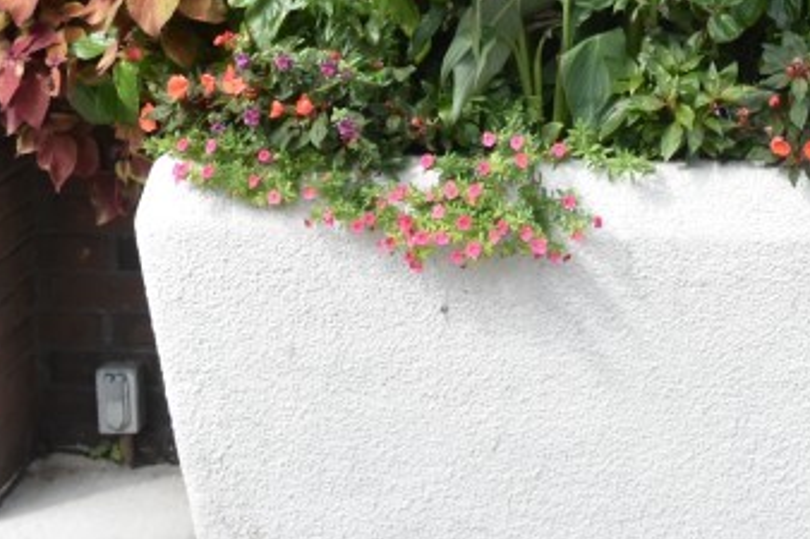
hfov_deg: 22.1
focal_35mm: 92
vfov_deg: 14.0
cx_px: 537
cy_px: -259
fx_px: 2069
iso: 800
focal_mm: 18
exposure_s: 1/400
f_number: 8
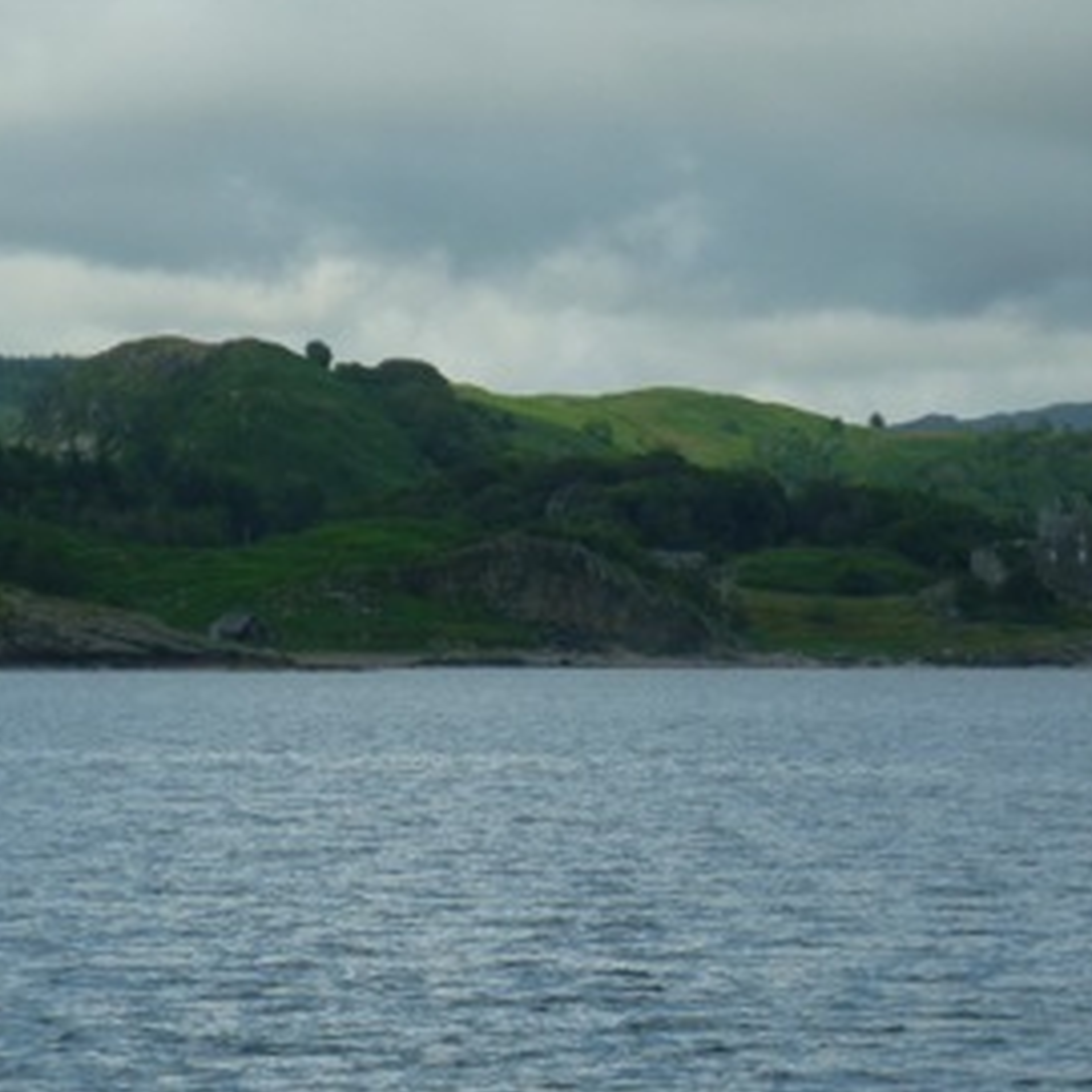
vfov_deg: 8.7
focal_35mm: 202
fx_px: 7209
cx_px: 625
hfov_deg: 8.7
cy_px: 443
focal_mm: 16.4
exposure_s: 1/500
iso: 80
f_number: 4.8
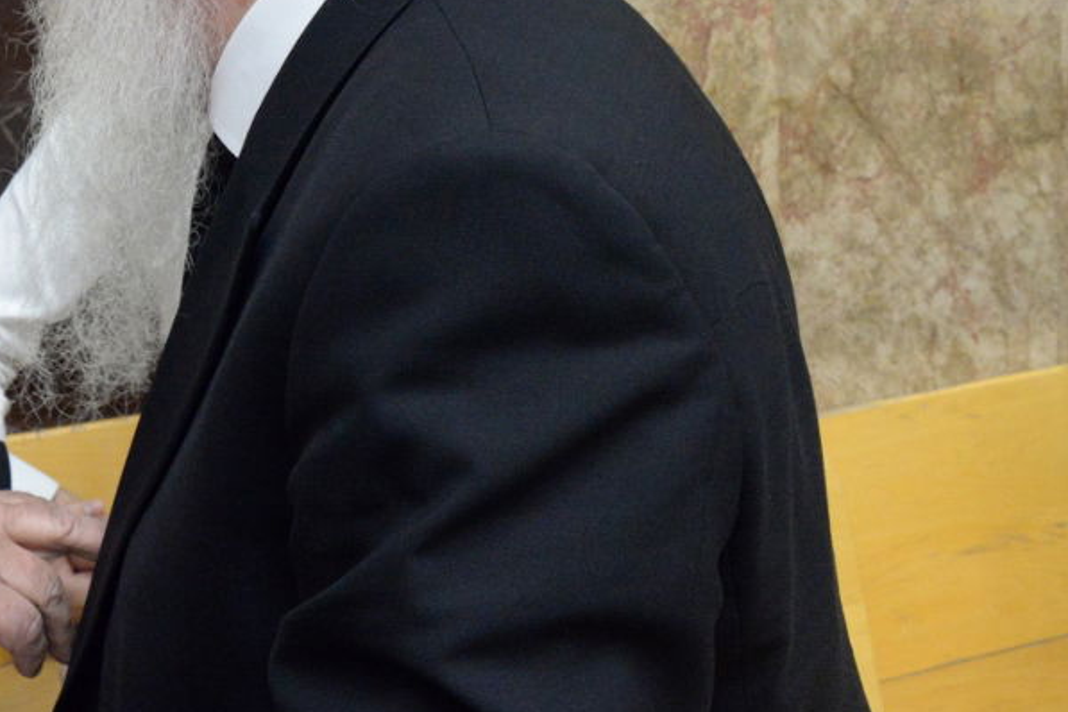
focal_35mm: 60
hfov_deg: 31.1
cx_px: 13
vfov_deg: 22.1
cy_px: 66
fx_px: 1780
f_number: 9
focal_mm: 28
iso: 6400
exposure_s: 1/200
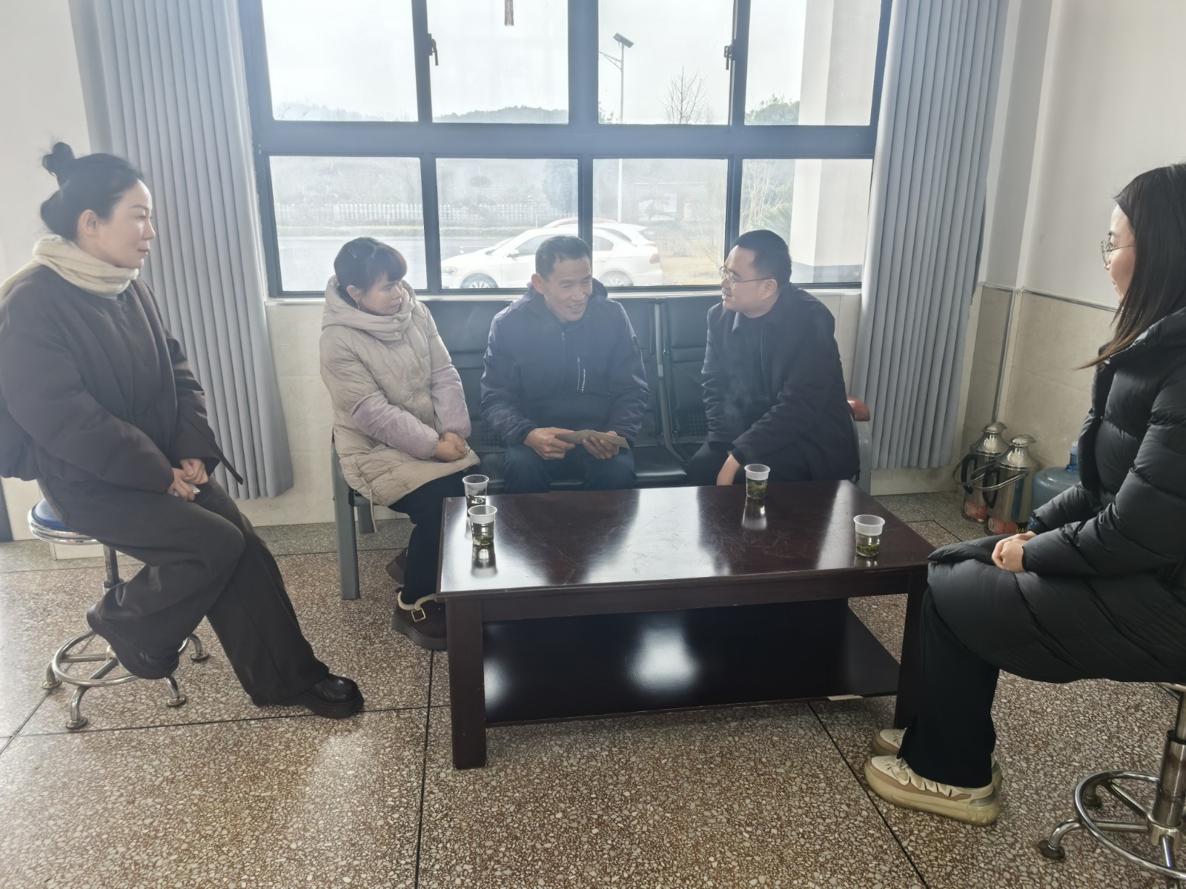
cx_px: 593
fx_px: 857
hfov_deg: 69.4
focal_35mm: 25
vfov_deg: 54.9
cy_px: 444
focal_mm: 5.75
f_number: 4
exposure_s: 1/50
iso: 200
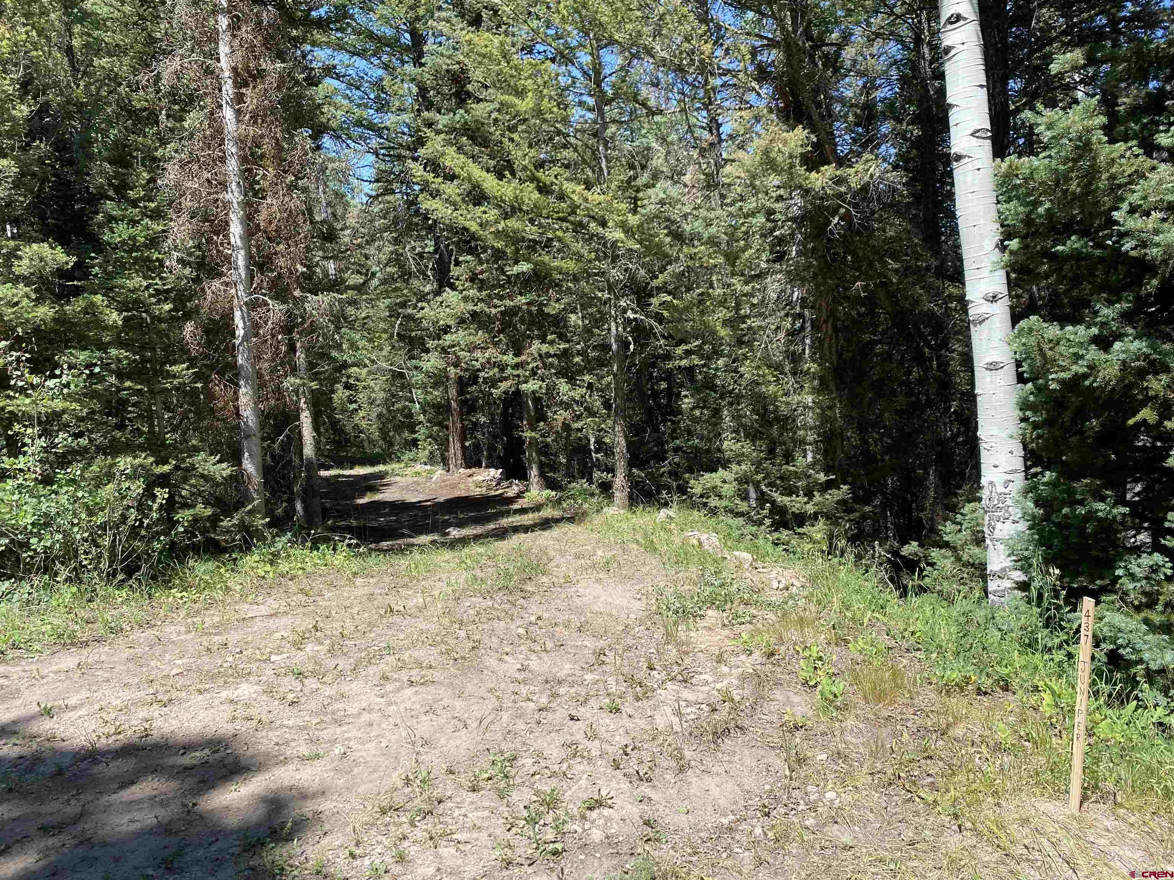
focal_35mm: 26
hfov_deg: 67.3
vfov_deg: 53.1
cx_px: 587
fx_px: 882
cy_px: 440
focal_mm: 4.25
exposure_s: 1/1395
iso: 32
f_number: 1.8
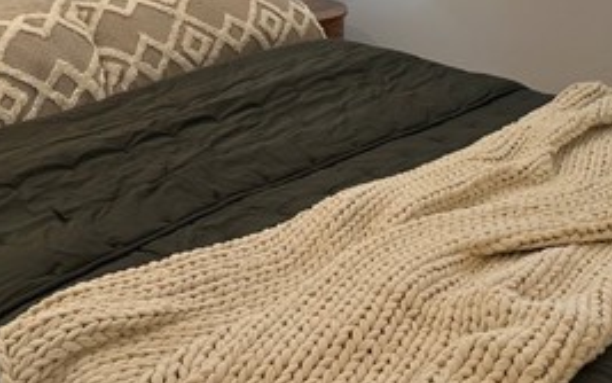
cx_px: 266
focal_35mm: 61
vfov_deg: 20.0
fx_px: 1018
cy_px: -78
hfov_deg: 33.4
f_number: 1.78
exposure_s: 1/120
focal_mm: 6.86
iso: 64
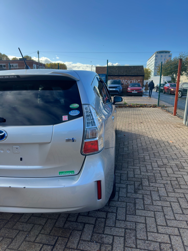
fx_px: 174
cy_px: 126
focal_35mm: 24
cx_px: 94
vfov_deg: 71.6
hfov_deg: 56.8
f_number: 1.78
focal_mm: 6.86
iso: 100
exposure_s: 1/3257
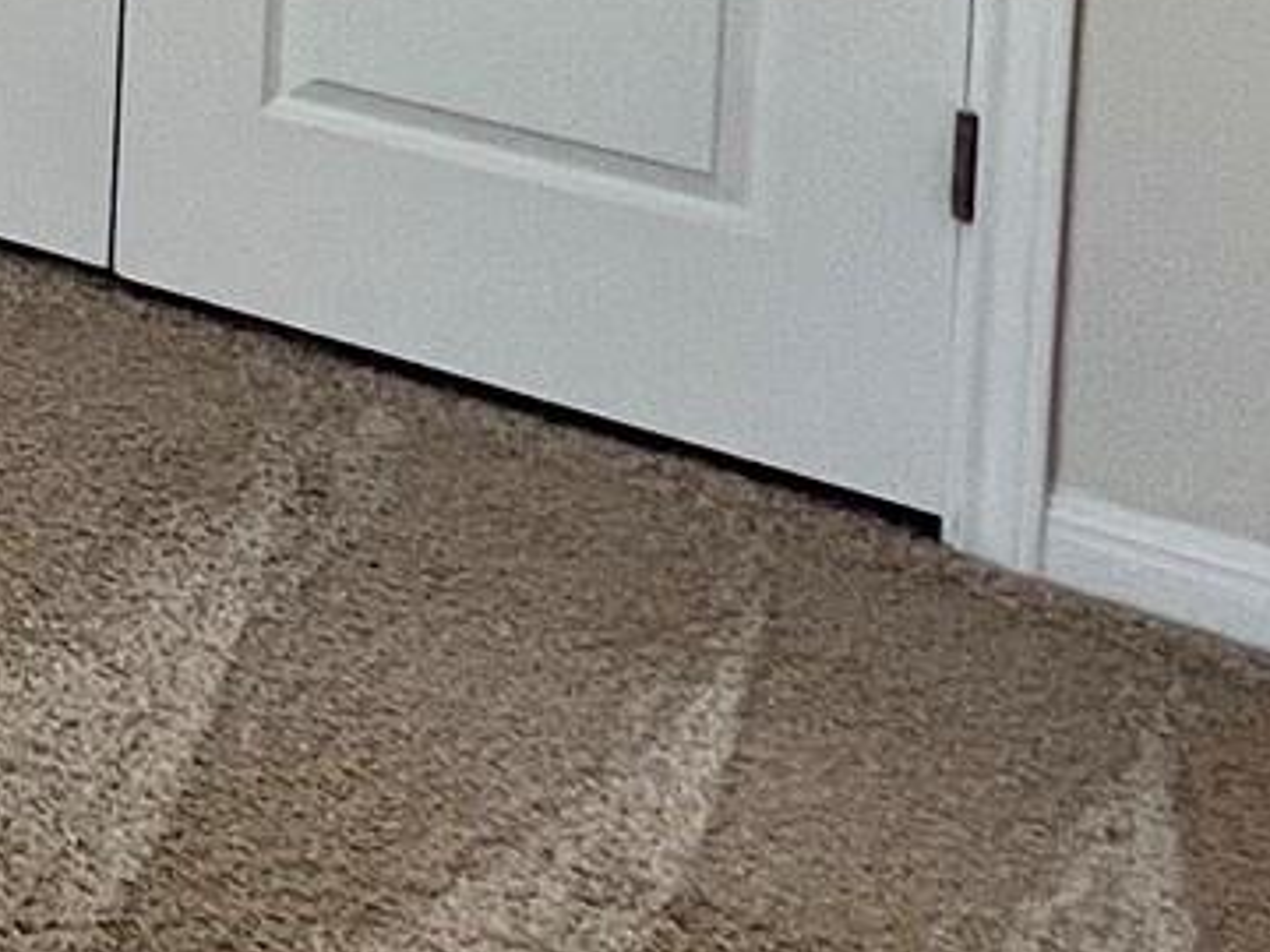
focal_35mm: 74
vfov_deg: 15.7
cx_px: -1714
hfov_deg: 15.4
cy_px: -956
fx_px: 2715
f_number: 1.8
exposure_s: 1/120
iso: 160
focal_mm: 1.57
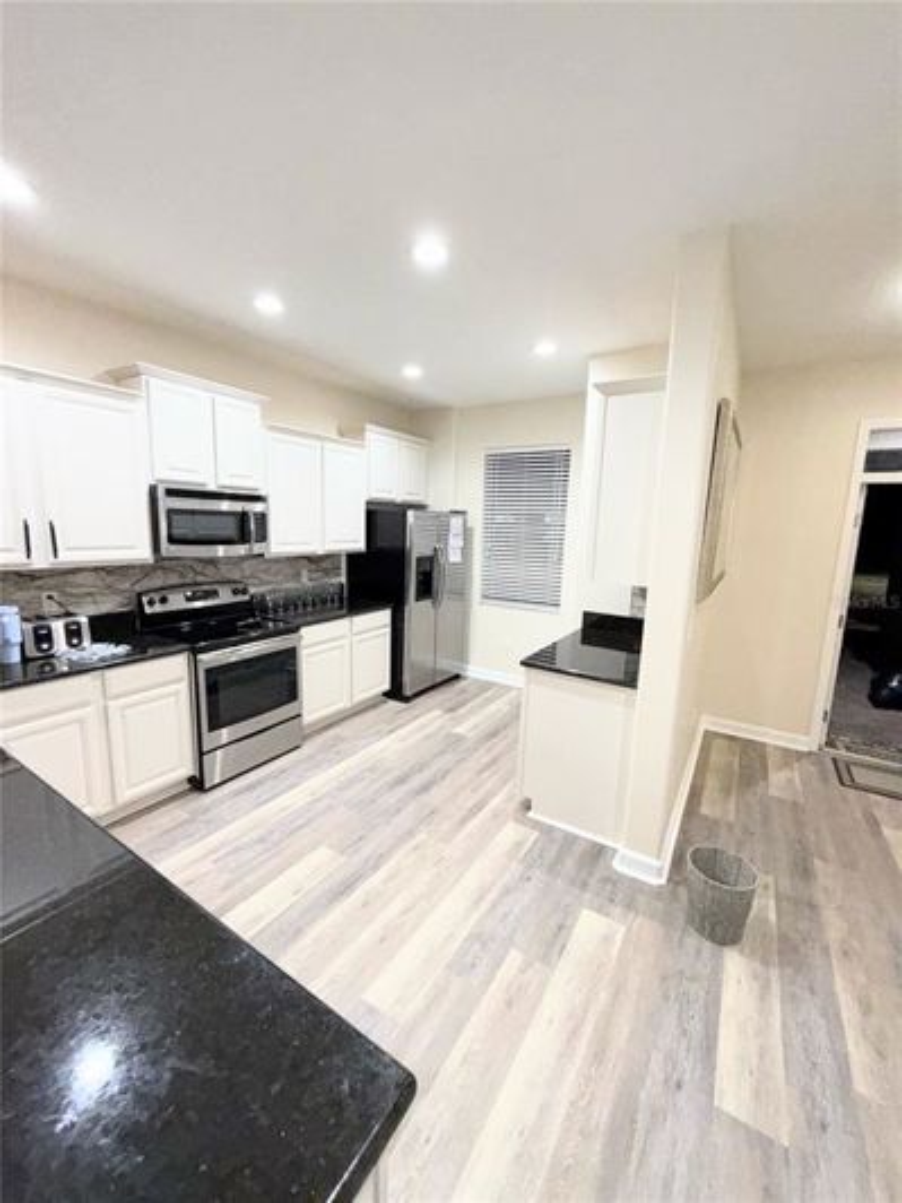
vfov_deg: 102.1
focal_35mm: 14
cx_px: 451
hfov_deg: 85.7
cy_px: 602
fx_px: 486
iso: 160
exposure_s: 1/120
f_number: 2.2
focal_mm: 2.22
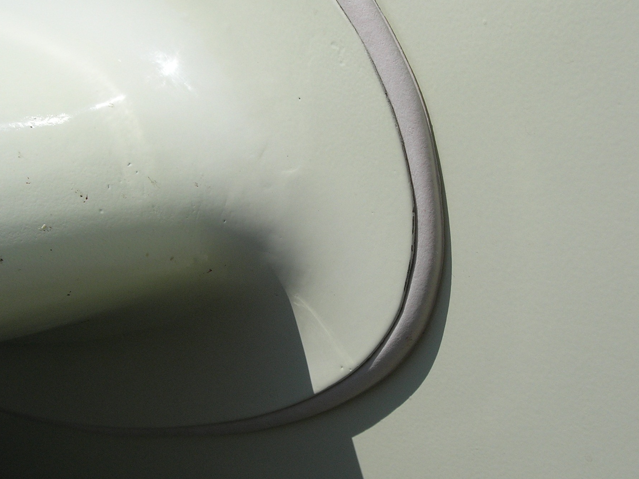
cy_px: 220
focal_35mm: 55
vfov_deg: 26.5
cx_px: 333
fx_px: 1015
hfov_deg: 34.9
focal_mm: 7.8
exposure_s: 1/1437
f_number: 4.8
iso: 64
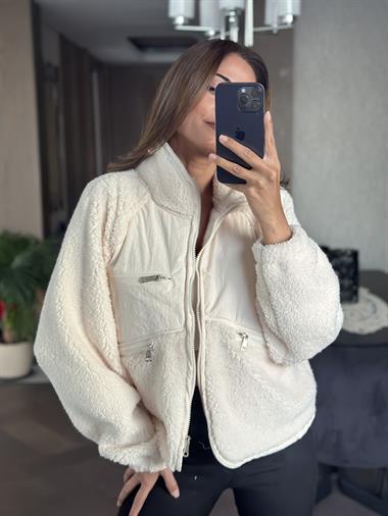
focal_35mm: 48
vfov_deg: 39.6
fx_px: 717
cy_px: 258
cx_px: 194
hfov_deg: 30.3
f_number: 1.78
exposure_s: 1/43
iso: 400
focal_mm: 6.86
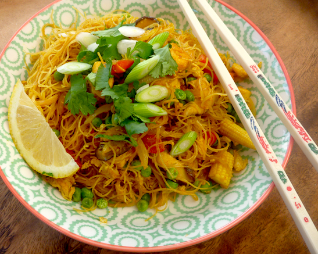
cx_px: 147
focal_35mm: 30
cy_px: 130
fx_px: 282
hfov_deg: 58.7
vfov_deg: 48.5
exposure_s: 1/40
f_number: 3.3
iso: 80
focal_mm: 4.9
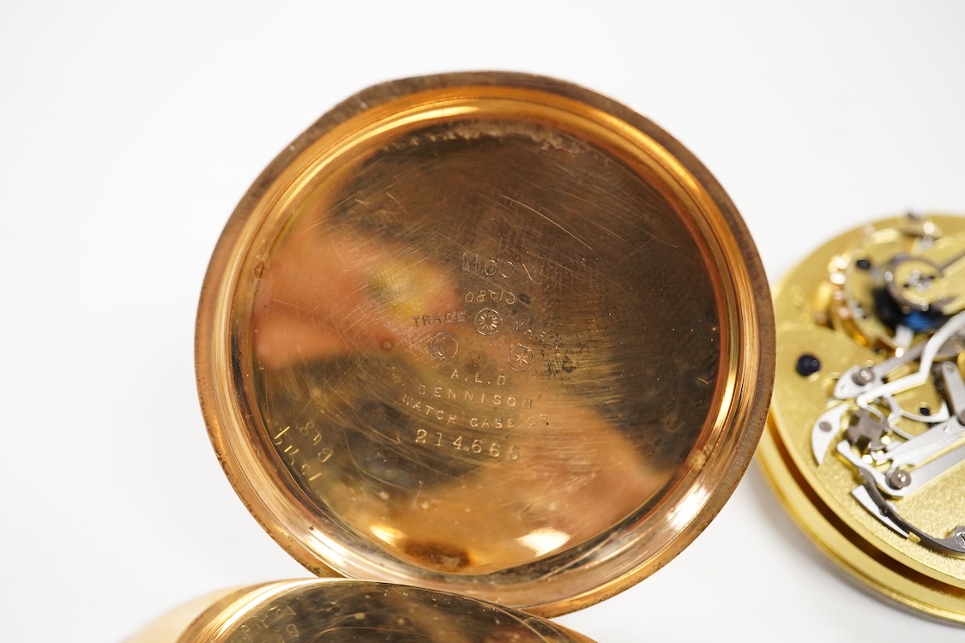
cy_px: 322
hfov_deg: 43.6
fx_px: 1206
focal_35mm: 45
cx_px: 482
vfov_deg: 29.9
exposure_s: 1/200
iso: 2500
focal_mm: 30
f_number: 8
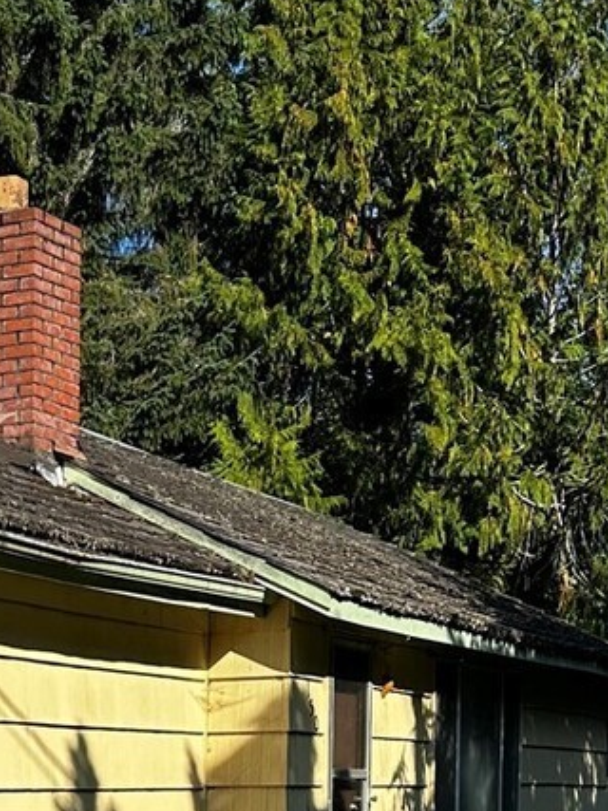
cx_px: 11
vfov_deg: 22.4
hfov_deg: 17.8
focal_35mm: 81
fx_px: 1898
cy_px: 946
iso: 80
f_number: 1.78
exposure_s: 1/4016
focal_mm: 6.86
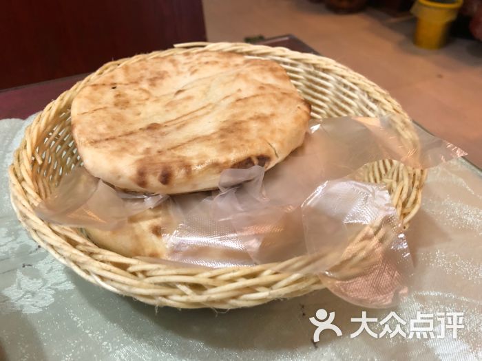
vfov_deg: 49.7
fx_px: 390
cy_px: 180
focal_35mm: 28
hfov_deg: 63.4
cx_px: 241
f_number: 1.8
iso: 80
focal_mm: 4
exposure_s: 1/17
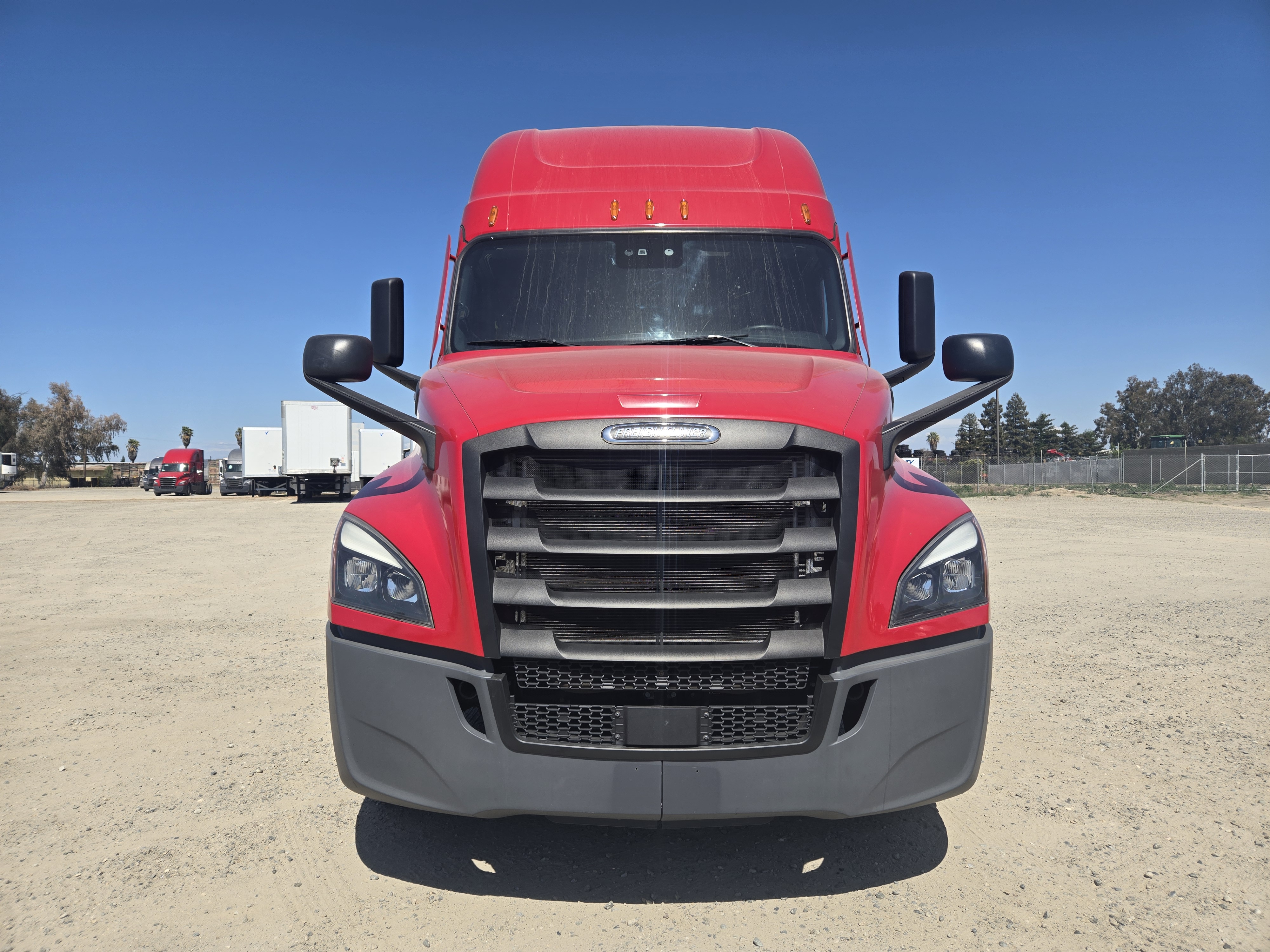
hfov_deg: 73.9
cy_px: 476
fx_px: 844
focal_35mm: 23
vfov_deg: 58.9
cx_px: 635
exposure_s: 1/2252
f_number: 1.8
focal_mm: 5.4
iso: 25
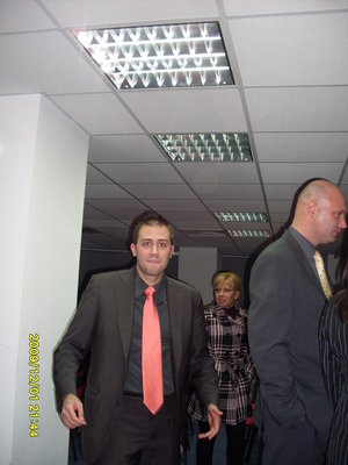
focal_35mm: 38
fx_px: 509
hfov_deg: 37.7
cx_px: 174
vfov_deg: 49.0
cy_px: 232
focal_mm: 6.3
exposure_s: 1/45
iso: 100
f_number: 2.8
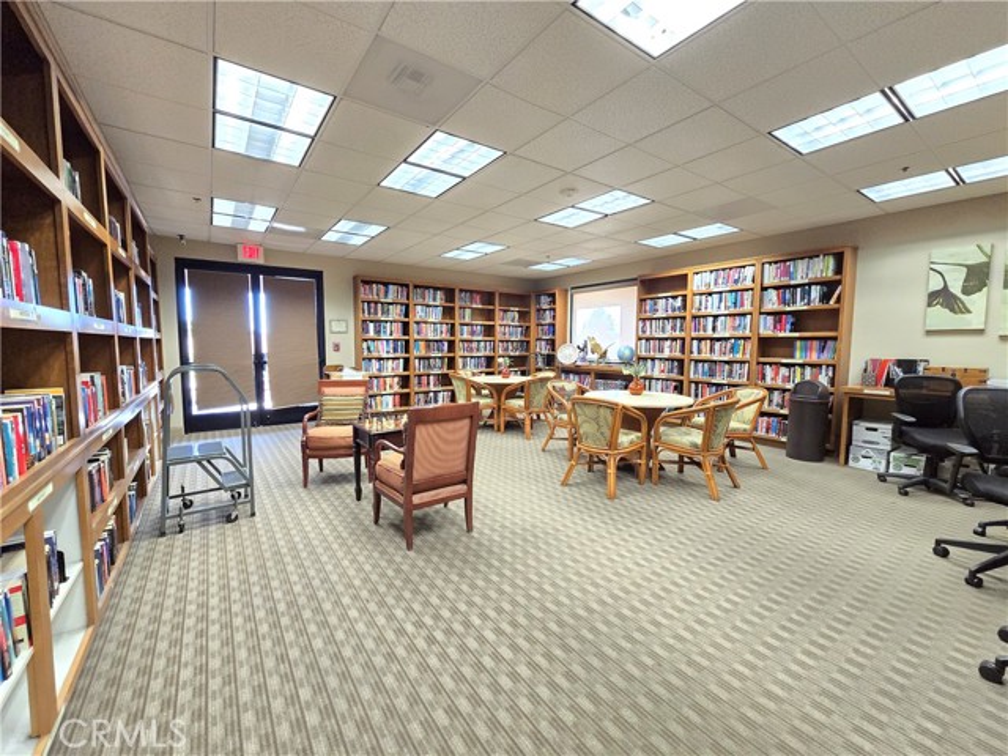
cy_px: 378
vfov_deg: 89.9
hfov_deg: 106.2
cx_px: 504
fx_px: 379
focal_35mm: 13
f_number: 2.2
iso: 640
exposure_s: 1/60
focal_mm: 2.2
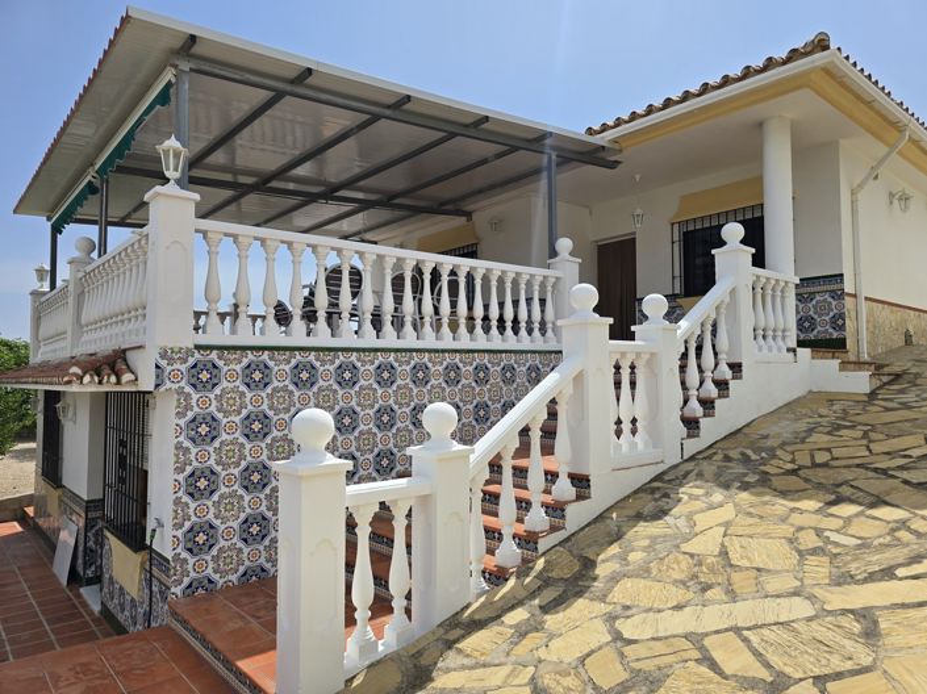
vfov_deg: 58.8
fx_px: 616
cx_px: 464
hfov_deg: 74.0
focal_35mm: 23
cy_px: 347
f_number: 1.7
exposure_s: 1/1429
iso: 12
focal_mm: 6.3
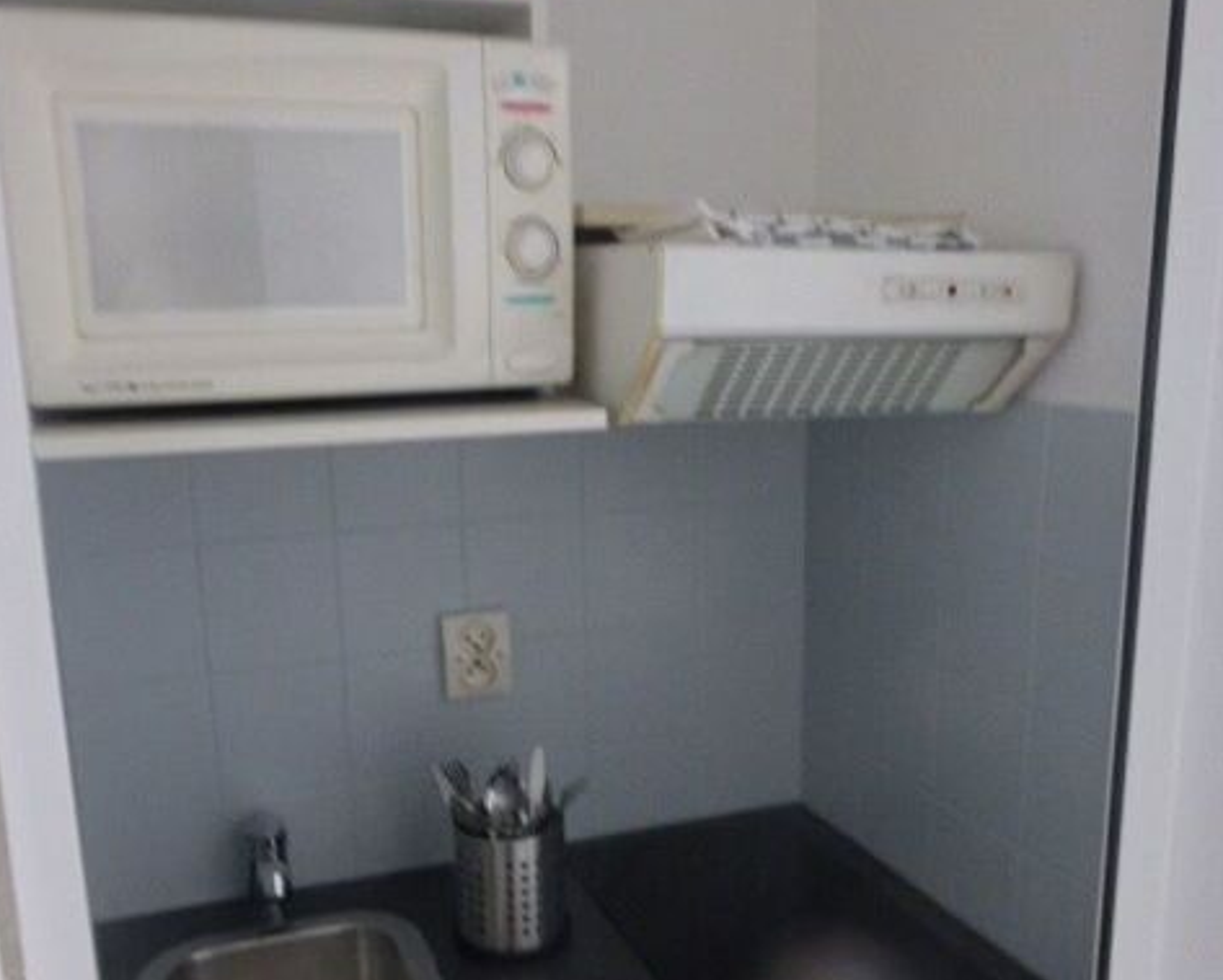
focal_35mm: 33
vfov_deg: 44.4
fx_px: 1195
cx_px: 605
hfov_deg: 54.2
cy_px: 587
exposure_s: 1/8
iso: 400
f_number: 3.3
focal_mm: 4.3
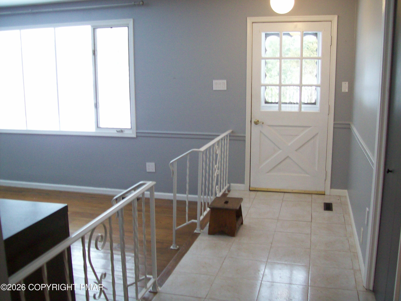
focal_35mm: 36
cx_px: 200
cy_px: 150
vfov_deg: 39.7
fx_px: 417
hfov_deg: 51.4
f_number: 2.7
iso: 160
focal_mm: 6
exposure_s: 1/11.8
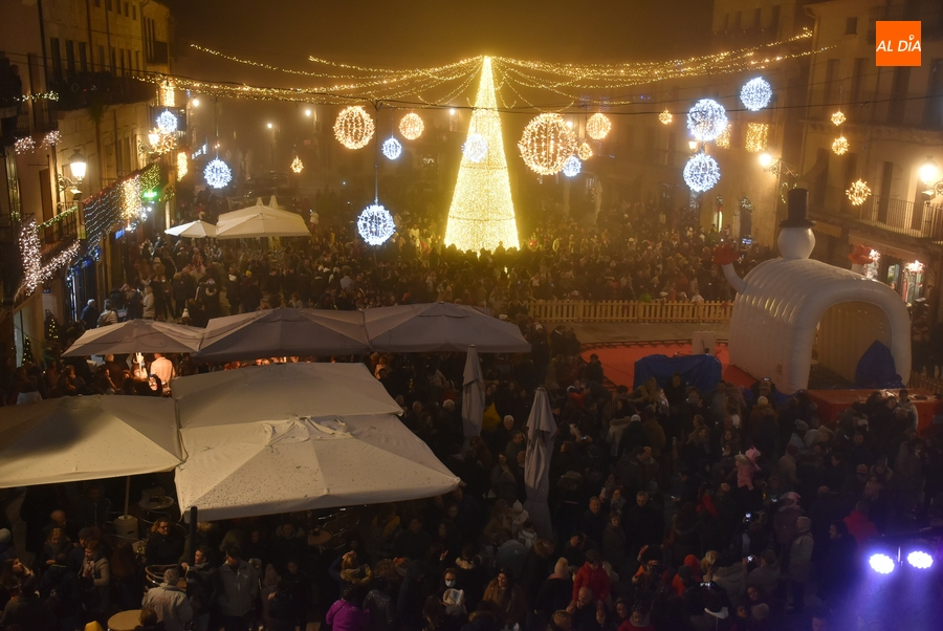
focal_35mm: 40
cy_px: 316
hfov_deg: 47.9
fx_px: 1062
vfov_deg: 33.1
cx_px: 472
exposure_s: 1/60
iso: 1100
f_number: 4
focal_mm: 27
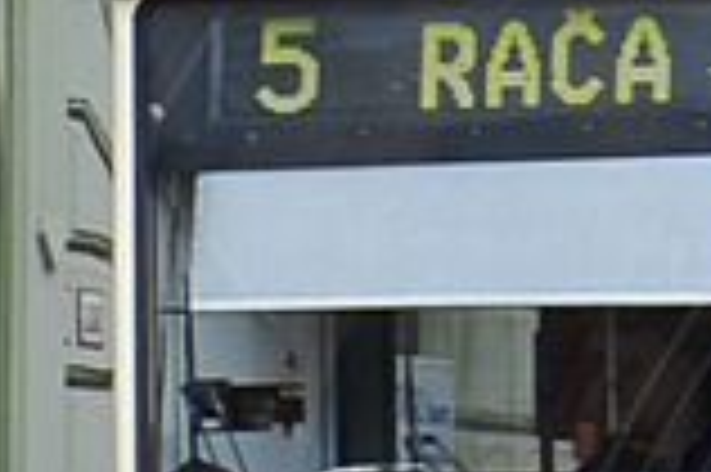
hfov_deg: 5.6
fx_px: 7181
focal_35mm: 364
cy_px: 52
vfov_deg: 3.8
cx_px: 1318
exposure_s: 1/160
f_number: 6.3
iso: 100
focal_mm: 32
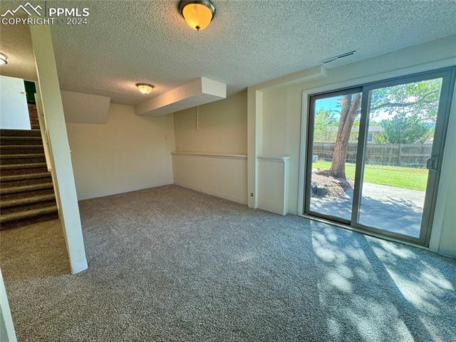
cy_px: 171
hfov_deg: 102.1
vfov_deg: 85.6
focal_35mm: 14
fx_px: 184
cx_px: 228
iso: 125
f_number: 2.2
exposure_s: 1/120
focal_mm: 2.22
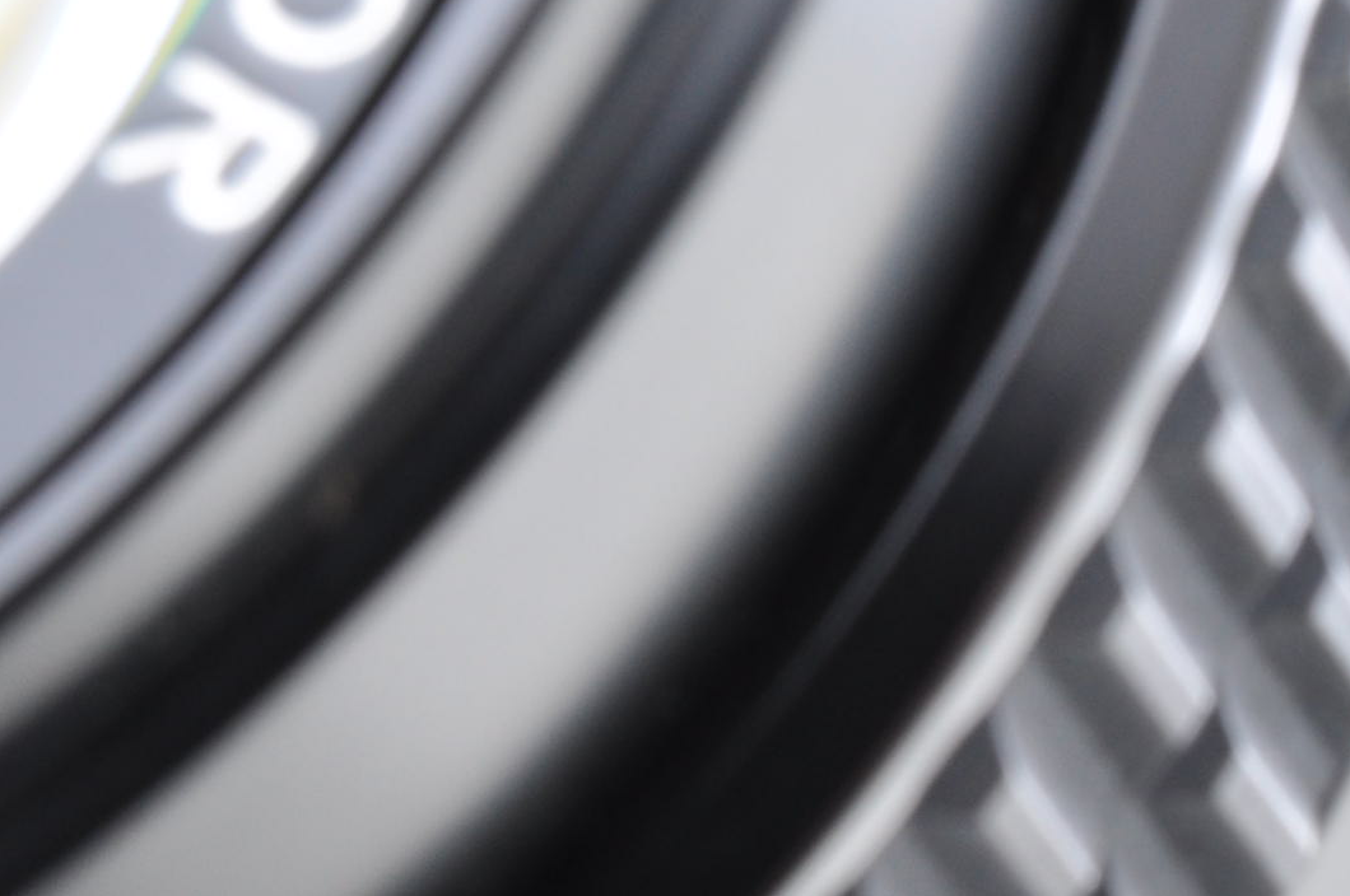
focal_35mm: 182
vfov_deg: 7.4
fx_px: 6817
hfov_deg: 11.0
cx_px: -420
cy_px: -256
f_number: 18
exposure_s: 1/200
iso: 200
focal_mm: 40
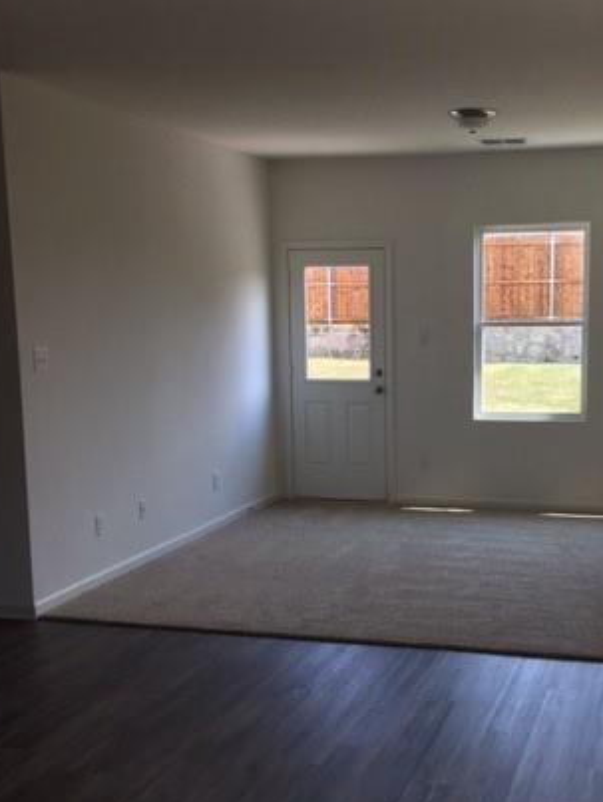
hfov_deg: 31.2
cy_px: 478
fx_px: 1067
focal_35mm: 46
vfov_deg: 41.0
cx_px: 416
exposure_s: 1/129
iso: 25
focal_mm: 4.15
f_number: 2.2
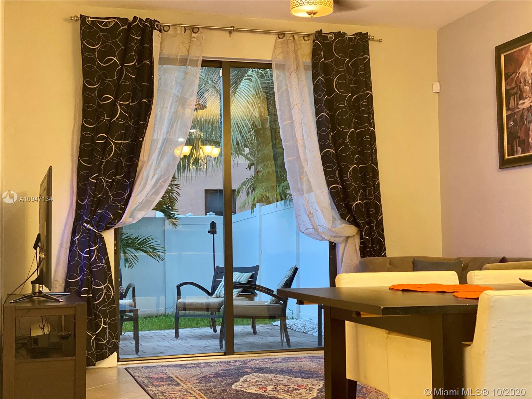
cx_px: 266
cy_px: 200
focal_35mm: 52
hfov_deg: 36.8
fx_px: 799
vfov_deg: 28.0
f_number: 2
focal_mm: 6
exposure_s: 1/40
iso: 320
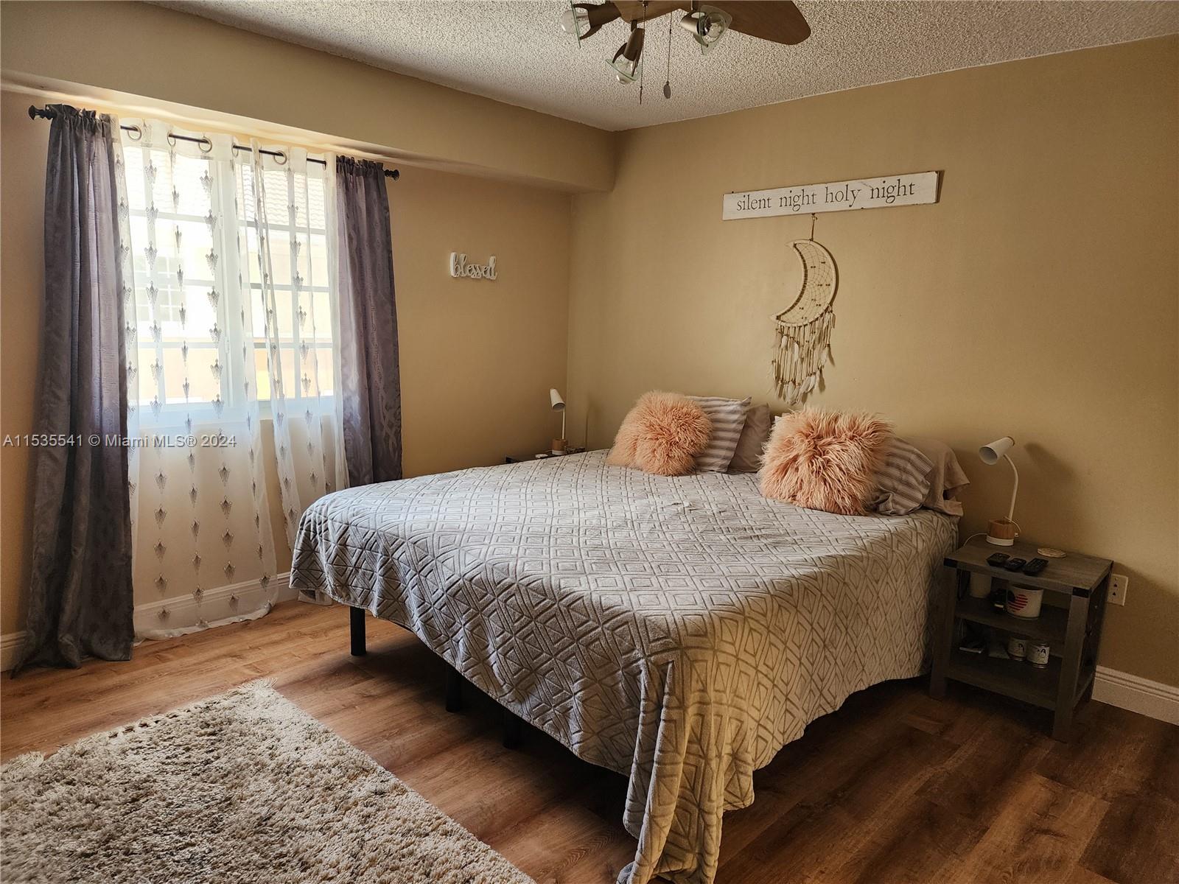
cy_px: 442
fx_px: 783
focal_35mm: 23
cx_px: 590
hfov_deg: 73.9
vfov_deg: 58.9
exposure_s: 1/120
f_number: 1.8
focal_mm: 6.4
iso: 200
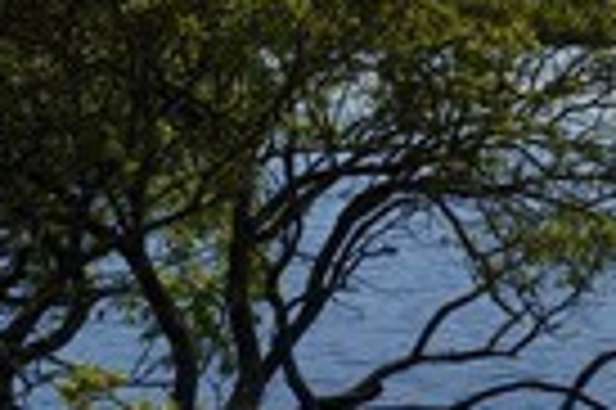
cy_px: 257
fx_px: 2102
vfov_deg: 11.1
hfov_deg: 15.8
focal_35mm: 123
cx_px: 809
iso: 200
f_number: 18
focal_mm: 40
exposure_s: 1/250
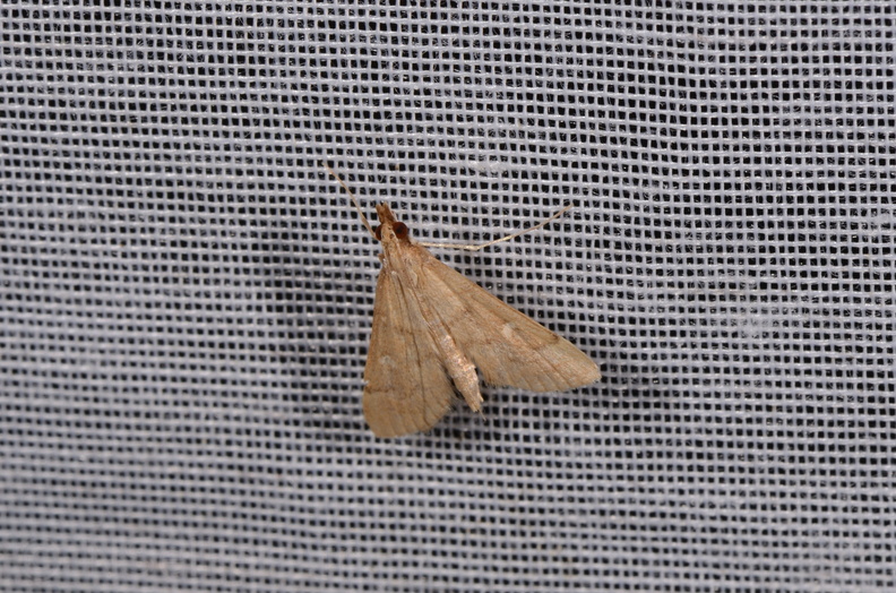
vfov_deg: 10.7
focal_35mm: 128
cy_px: 296
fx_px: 3166
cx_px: 448
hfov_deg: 16.1
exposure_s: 1/60
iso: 100
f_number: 32
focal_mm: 85
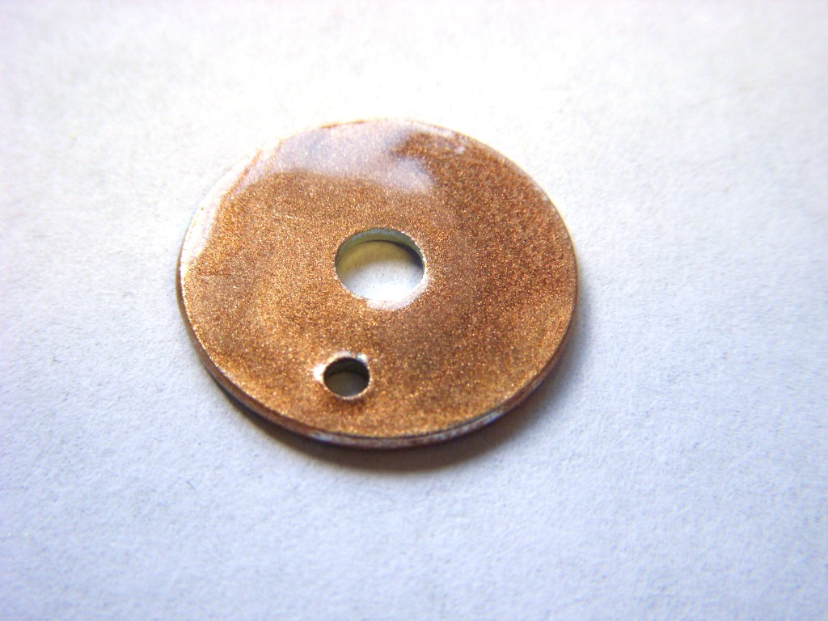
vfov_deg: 22.3
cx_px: 414
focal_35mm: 66
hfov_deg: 29.4
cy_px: 310
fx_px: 1579
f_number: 3.7
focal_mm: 11
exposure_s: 1/50
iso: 160
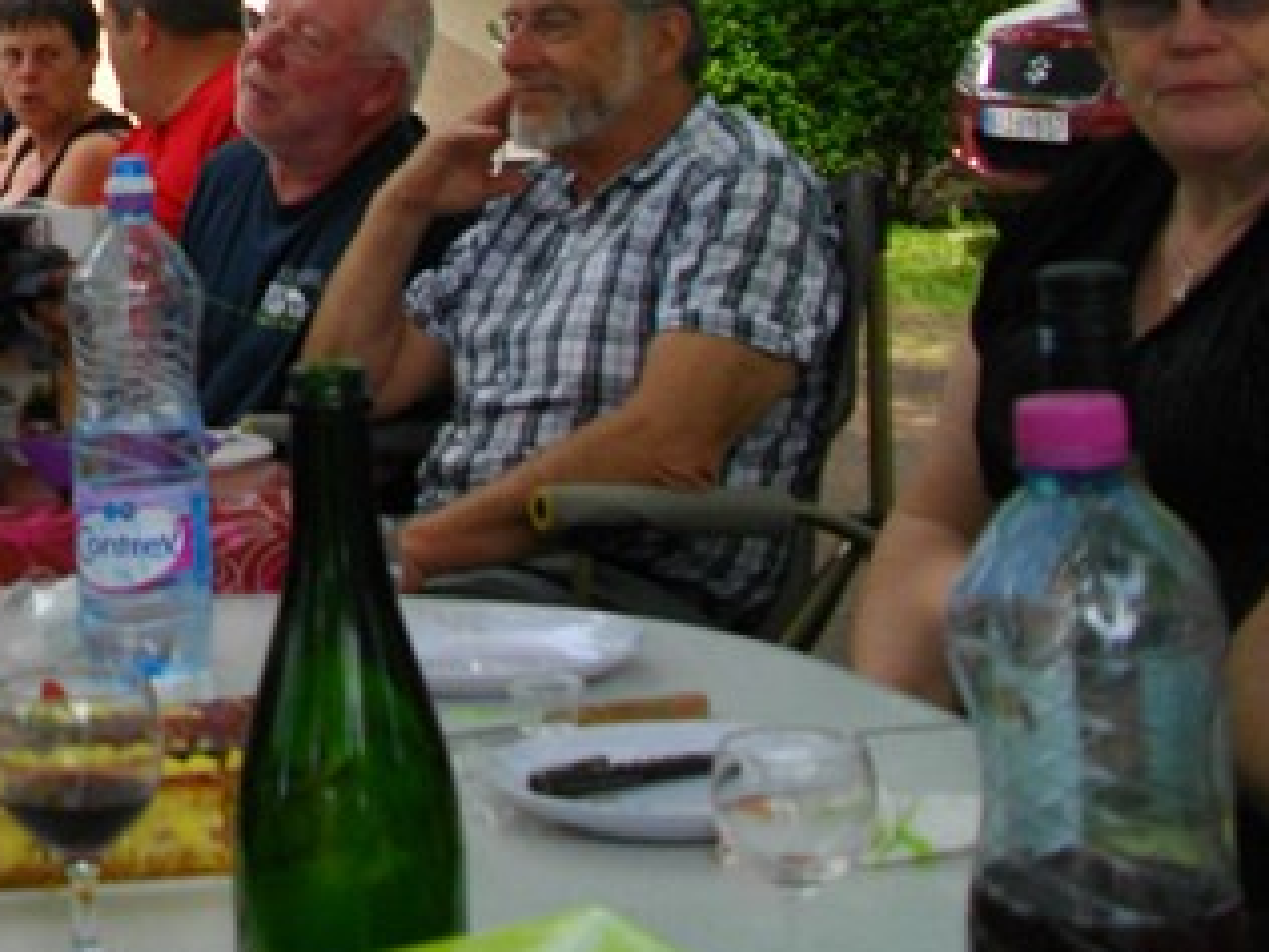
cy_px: -193
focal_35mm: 81
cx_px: -257
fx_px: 2969
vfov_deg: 17.4
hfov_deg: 22.3
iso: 100
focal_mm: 5.7
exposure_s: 1/400
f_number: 2.9
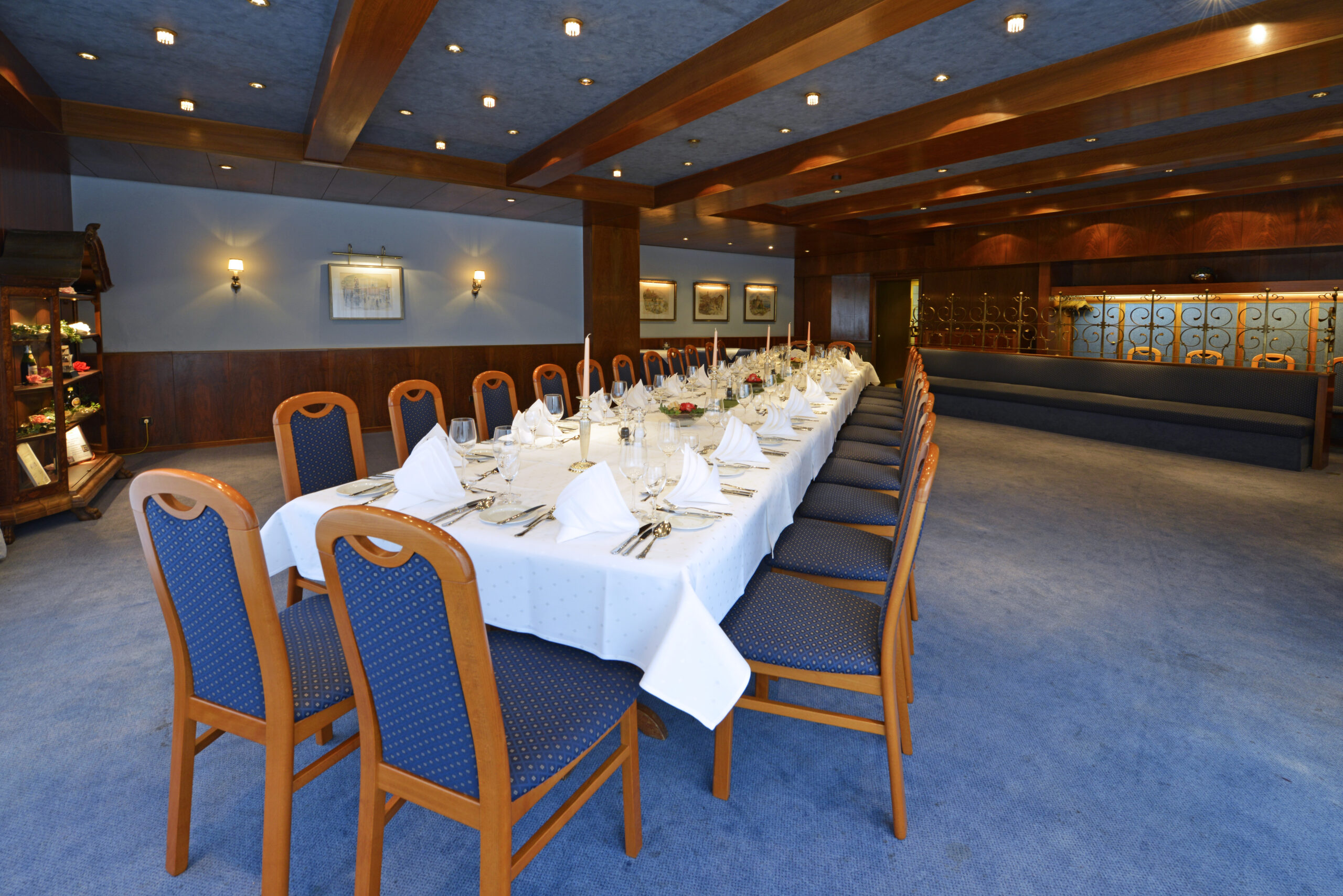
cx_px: 672
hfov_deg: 96.7
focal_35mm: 16
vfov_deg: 73.8
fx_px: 597
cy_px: 448
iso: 400
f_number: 13
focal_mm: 16
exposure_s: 1/2
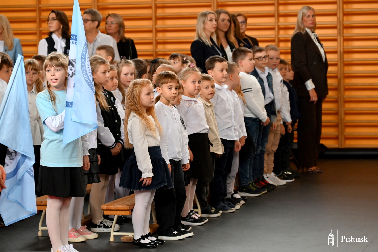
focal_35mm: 125
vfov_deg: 11.0
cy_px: 126
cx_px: 189
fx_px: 1312
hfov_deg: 16.4
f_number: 6.3
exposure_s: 1/125
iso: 1400
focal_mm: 125
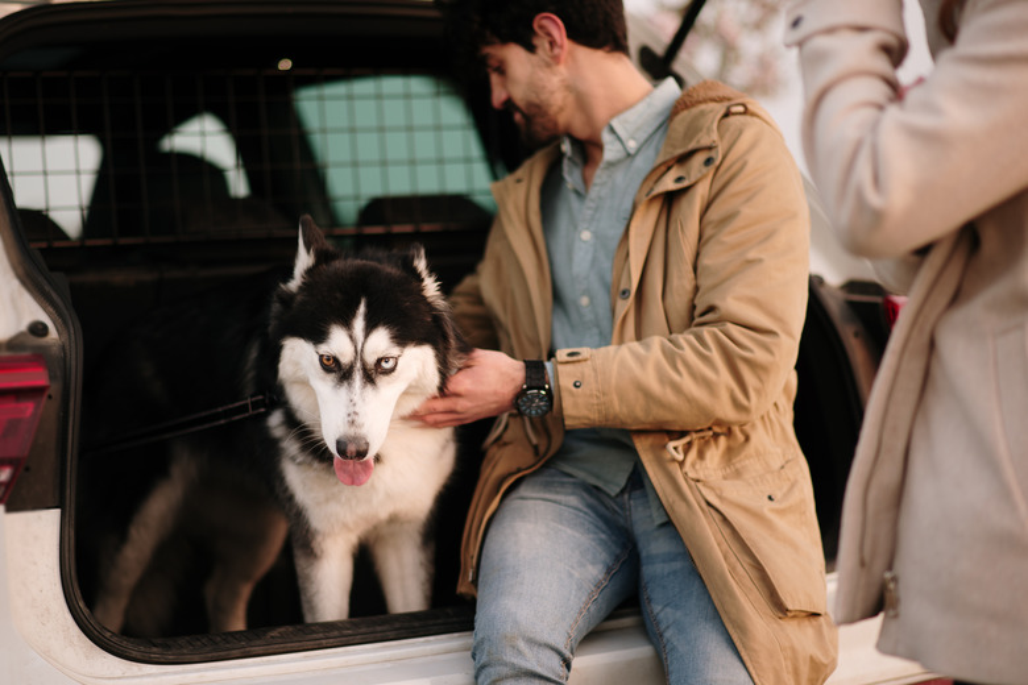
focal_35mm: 85
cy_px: 342
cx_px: 514
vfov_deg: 16.1
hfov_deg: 23.9
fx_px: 2427
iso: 100
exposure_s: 1/200
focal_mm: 85
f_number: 1.8
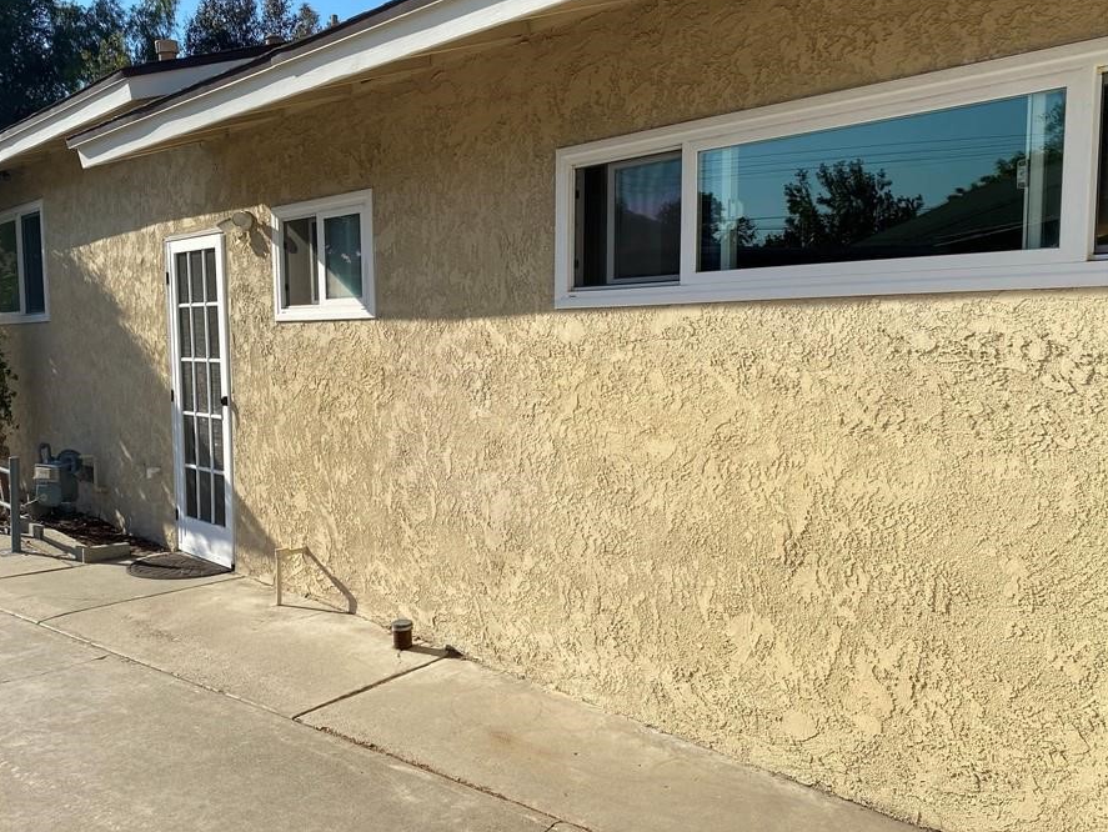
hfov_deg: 59.7
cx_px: 471
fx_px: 961
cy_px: 433
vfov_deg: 46.8
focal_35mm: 30
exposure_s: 1/3125
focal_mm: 4.25
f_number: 1.8
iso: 32
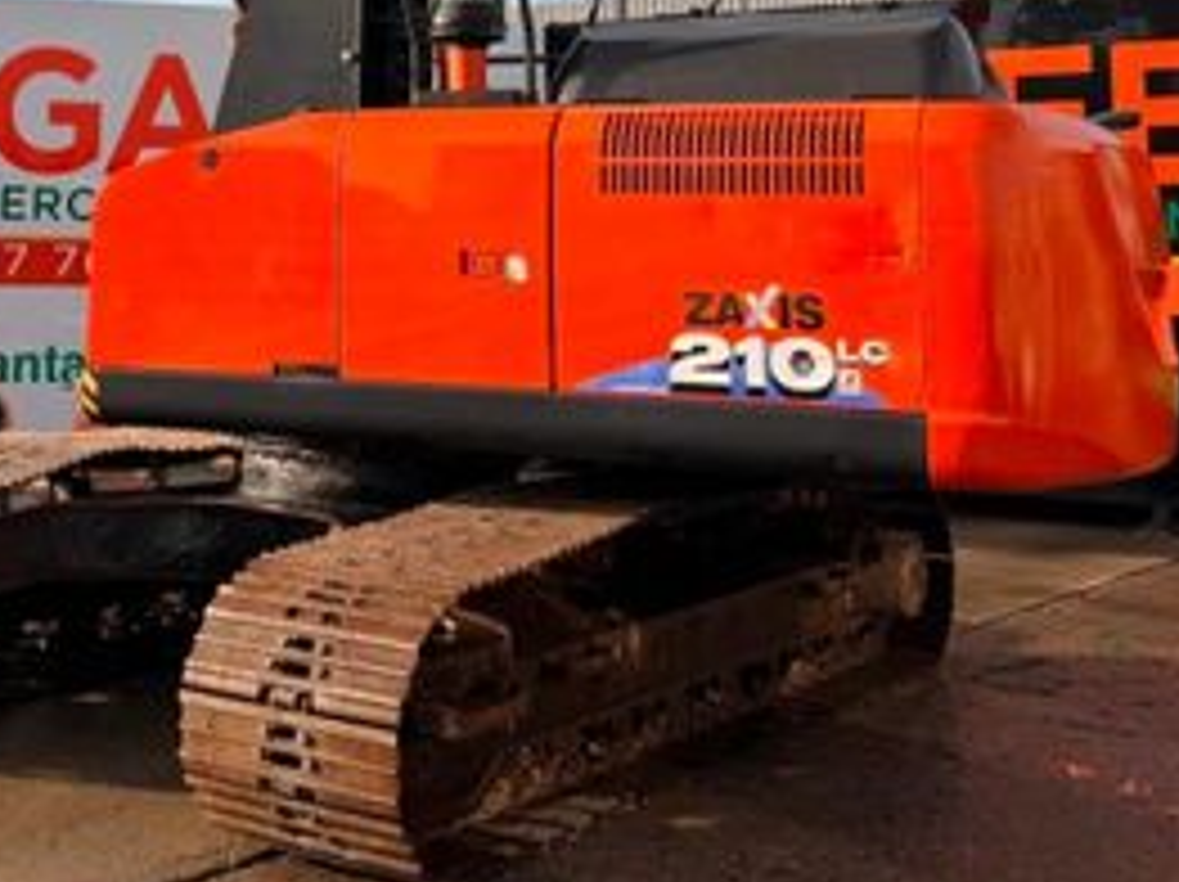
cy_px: -9
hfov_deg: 34.1
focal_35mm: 55
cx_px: 270
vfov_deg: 25.2
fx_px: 1872
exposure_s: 1/2703
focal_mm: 6.76
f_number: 1.78
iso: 80
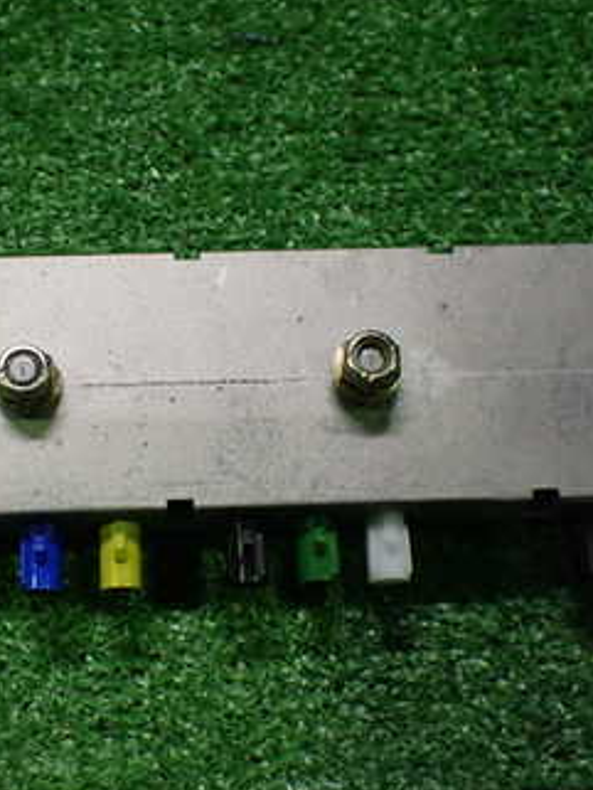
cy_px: 389
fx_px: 1278
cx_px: 157
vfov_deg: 34.3
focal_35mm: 56
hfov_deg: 25.8
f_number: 2.3
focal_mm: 5.4
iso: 800
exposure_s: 1/125
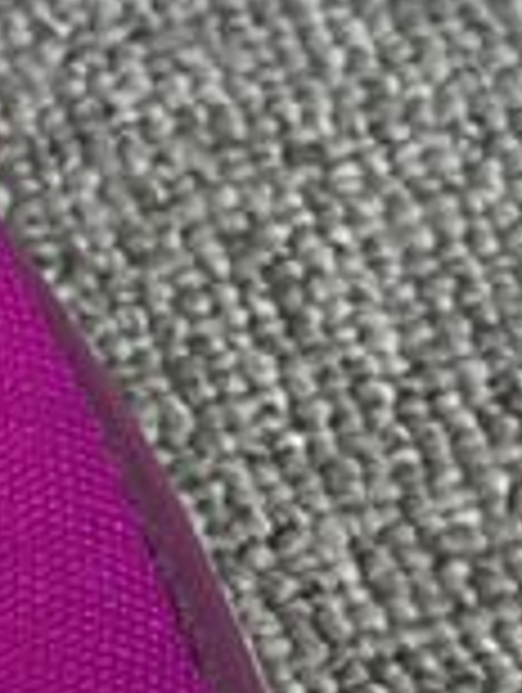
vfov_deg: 10.8
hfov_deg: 7.4
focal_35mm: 181
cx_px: -986
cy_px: 38
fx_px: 3629
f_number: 2.4
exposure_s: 1/125
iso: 25
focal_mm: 3.3
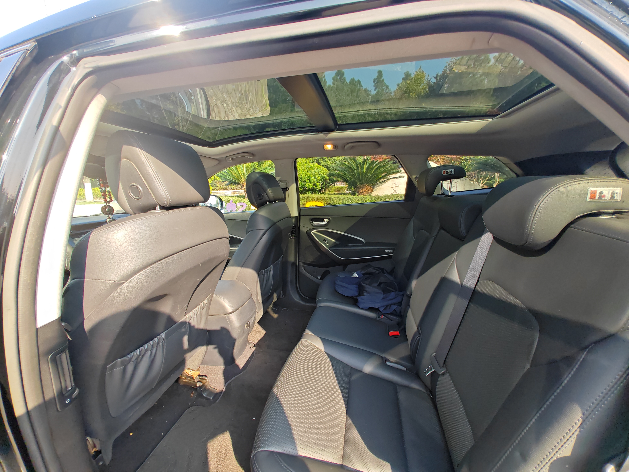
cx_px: 314
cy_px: 236
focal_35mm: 13
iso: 64
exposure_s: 1/100
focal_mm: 1.82
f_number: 2
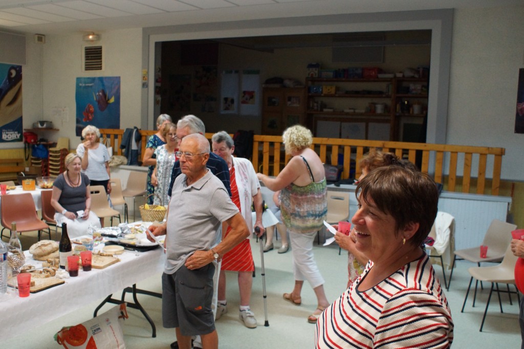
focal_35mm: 36
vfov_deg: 36.8
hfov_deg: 53.1
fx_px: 524
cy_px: 174
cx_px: 262
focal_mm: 24
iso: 1600
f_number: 4.5
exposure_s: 1/100
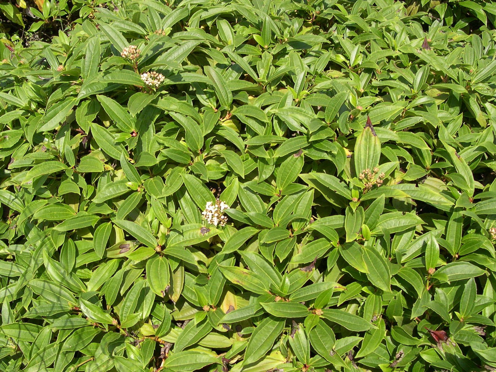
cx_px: 248
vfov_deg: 37.7
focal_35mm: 38
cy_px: 186
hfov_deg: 49.0
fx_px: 544
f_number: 7.6
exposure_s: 1/132
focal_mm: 8
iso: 100
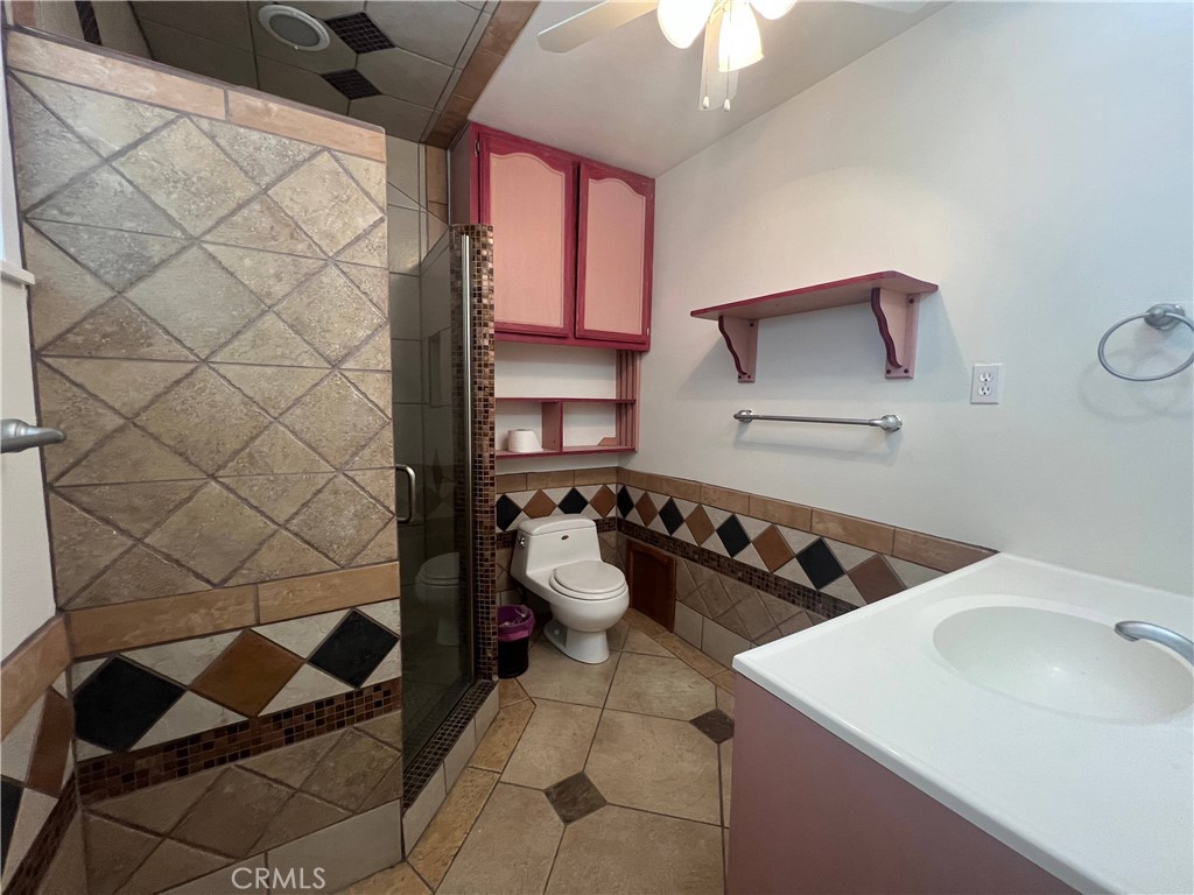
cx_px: 597
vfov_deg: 89.9
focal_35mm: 13
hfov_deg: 106.2
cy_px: 448
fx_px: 448
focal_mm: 1.57
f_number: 1.8
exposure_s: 1/60
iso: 250
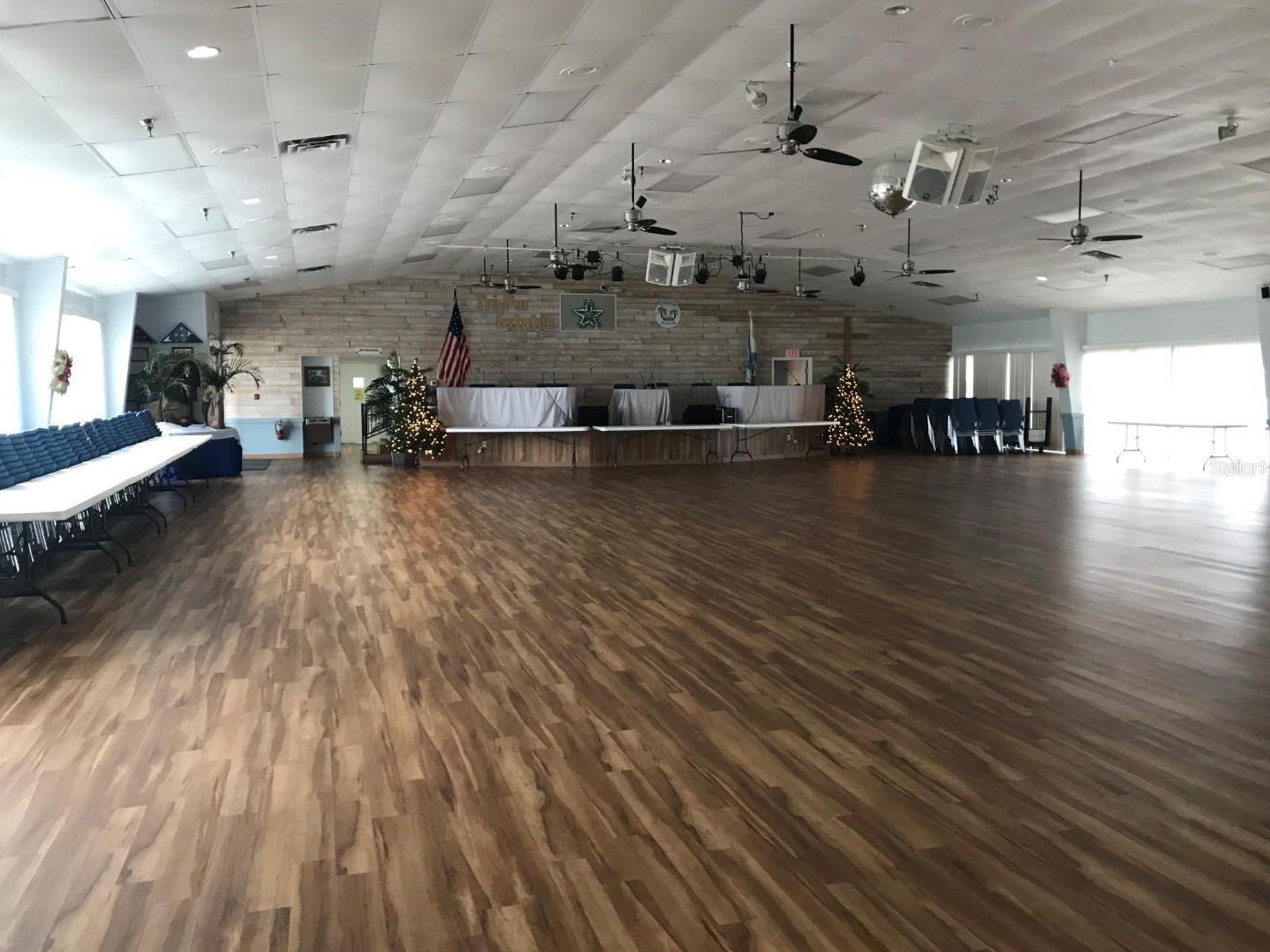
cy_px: 467
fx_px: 1064
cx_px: 639
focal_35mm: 29
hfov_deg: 61.7
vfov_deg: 48.2
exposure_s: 1/17
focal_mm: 3.99
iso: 40
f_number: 1.8
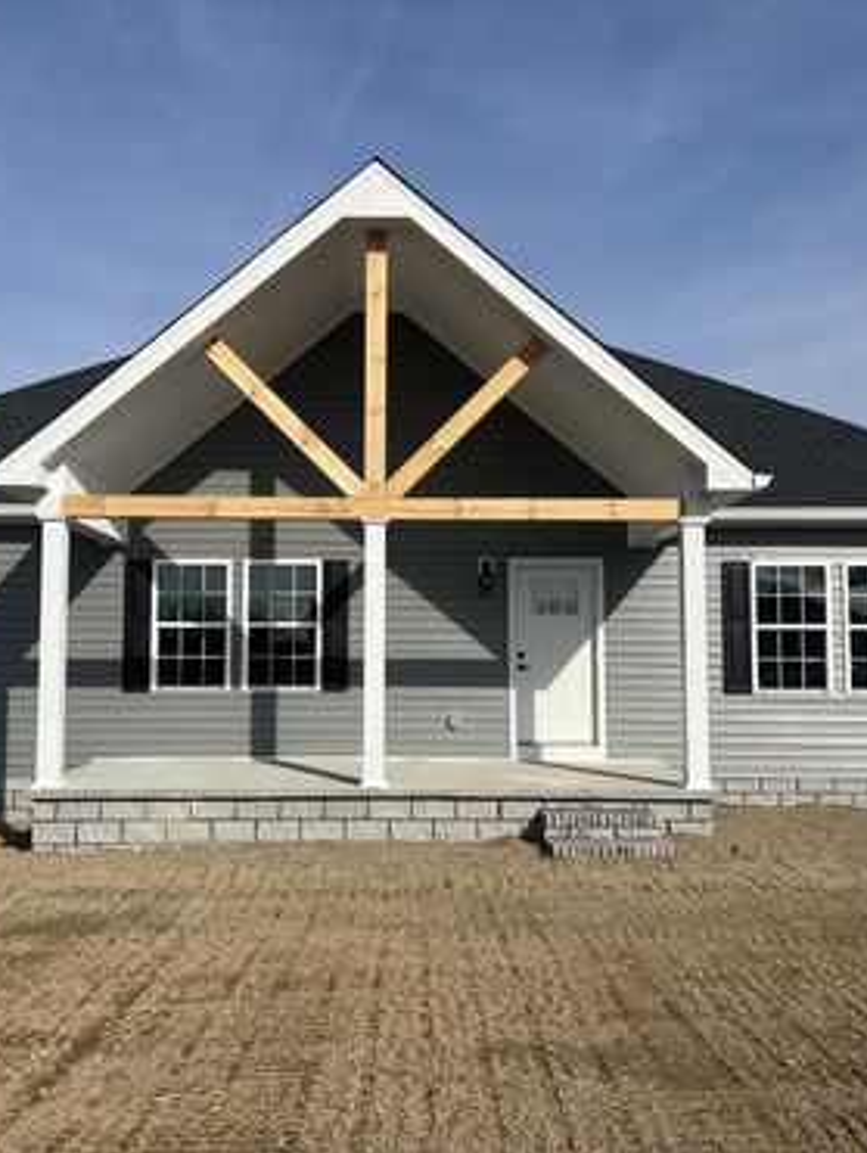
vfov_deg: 52.6
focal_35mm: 35
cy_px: 576
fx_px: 1167
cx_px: 385
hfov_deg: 40.7
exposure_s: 1/8696
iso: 50
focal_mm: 5.7
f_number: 1.5
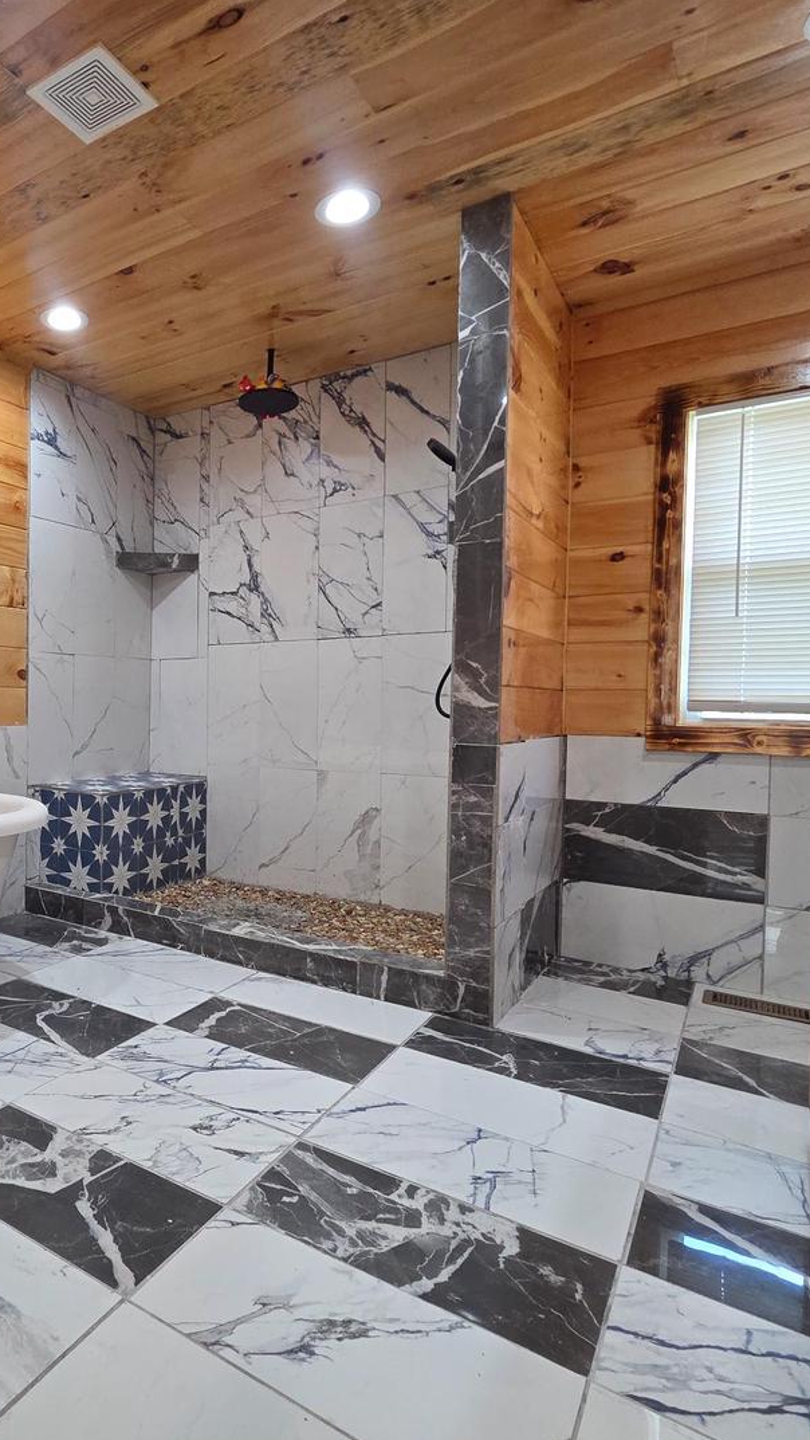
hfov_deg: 53.4
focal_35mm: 19
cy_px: 721
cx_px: 131
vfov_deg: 89.6
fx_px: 725
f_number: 2.2
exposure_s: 1/120
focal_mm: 2.2
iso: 250
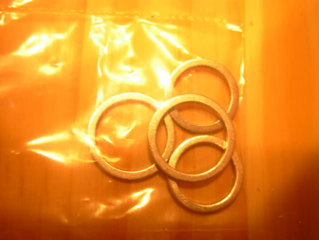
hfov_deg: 49.0
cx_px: 160
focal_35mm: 38
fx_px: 350
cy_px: 120
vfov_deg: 37.7
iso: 50
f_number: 2.9
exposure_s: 1/6.9
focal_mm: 6.3
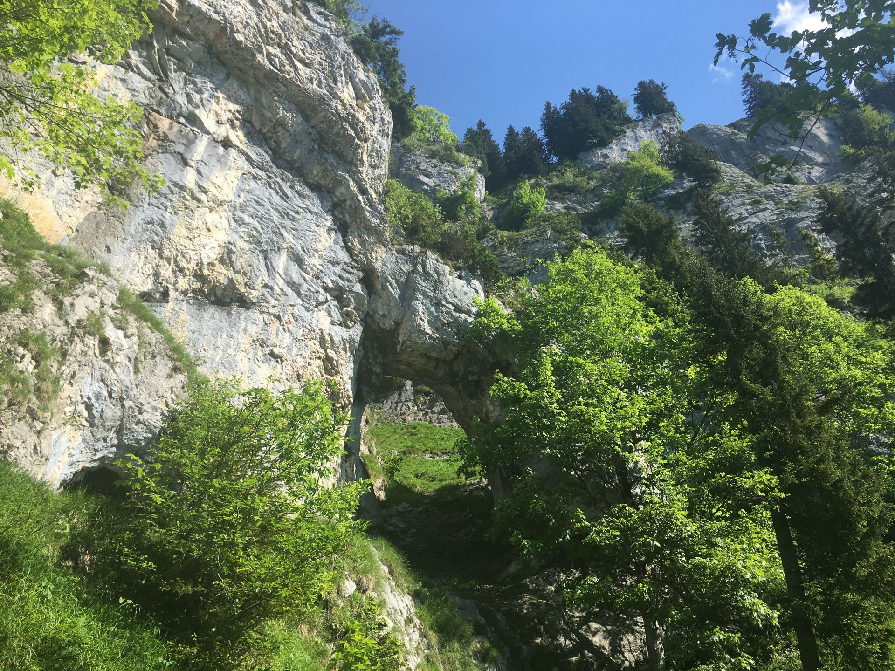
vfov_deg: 48.2
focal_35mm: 29
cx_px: 448
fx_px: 750
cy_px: 336
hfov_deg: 61.7
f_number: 2.2
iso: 25
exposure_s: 1/938
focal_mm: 4.15
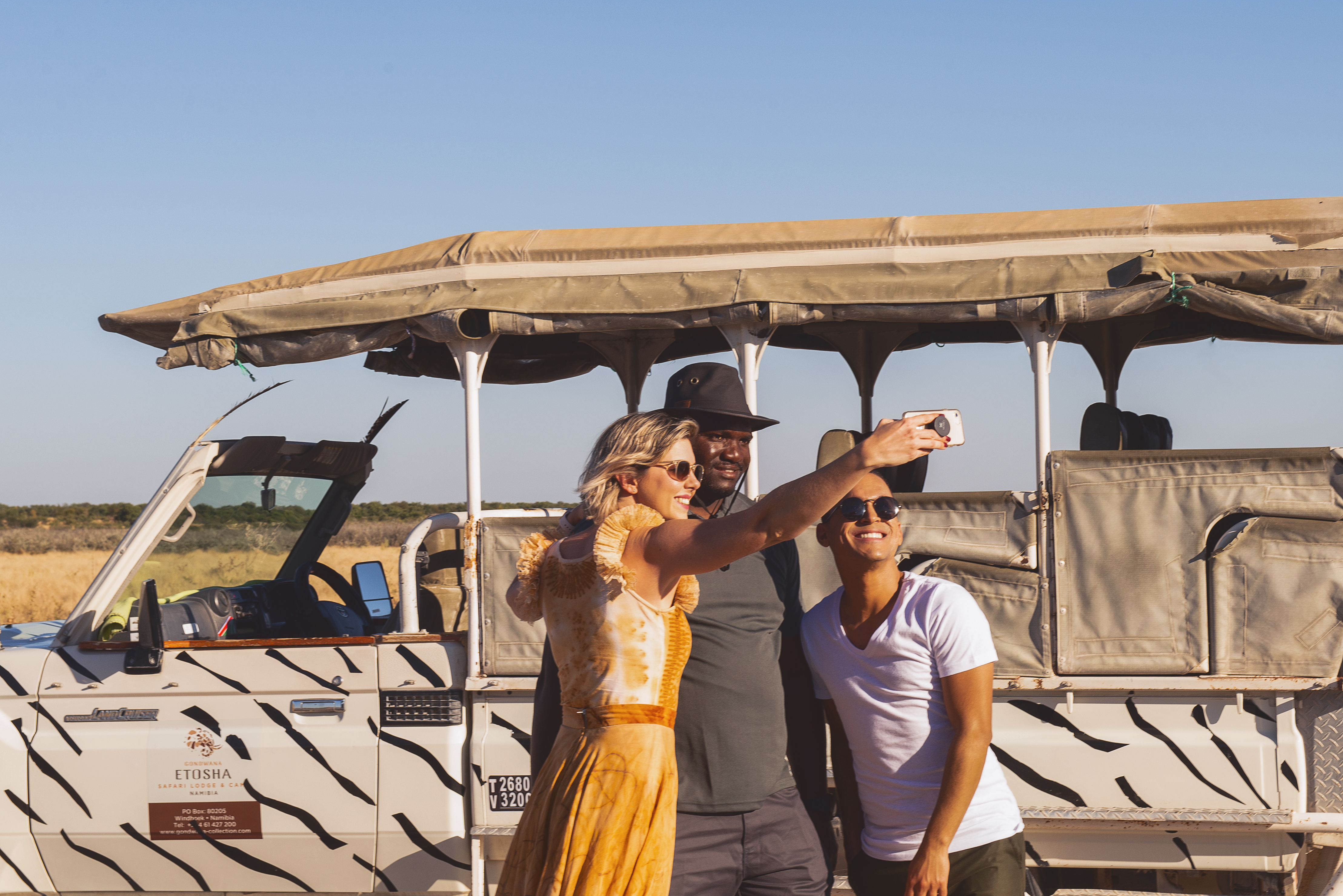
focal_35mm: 76
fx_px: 2836
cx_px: 737
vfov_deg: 17.9
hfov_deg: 26.6
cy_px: 372
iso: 125
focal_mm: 56
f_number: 11
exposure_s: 1/125
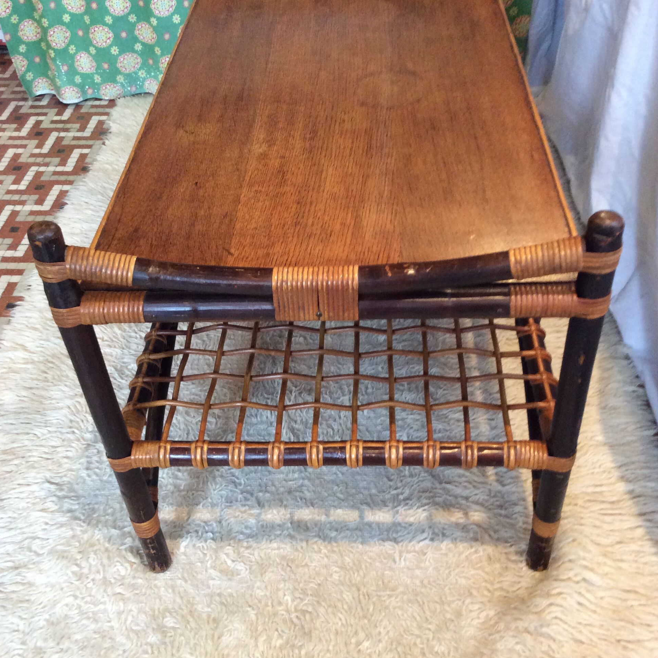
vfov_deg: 43.8
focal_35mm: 38
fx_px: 817
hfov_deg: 43.9
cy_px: 311
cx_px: 329
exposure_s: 1/25
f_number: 2.4
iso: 200
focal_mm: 3.3
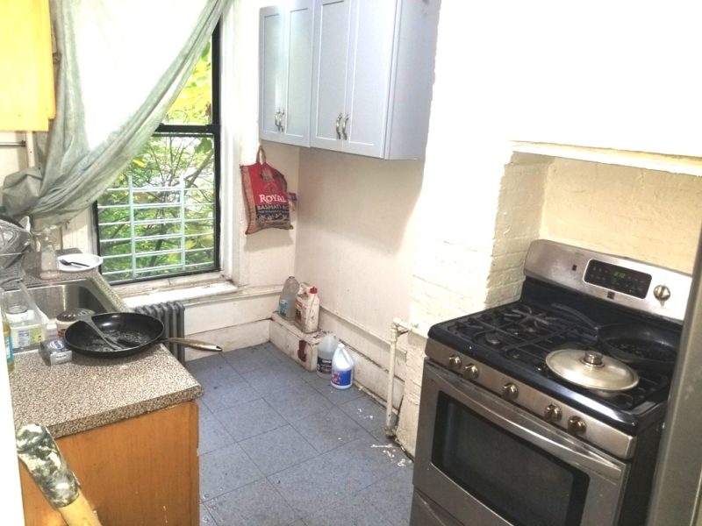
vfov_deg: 53.1
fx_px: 527
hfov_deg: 67.3
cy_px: 263
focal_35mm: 26
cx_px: 351
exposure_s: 1/24
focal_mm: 4.25
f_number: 1.7
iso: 100
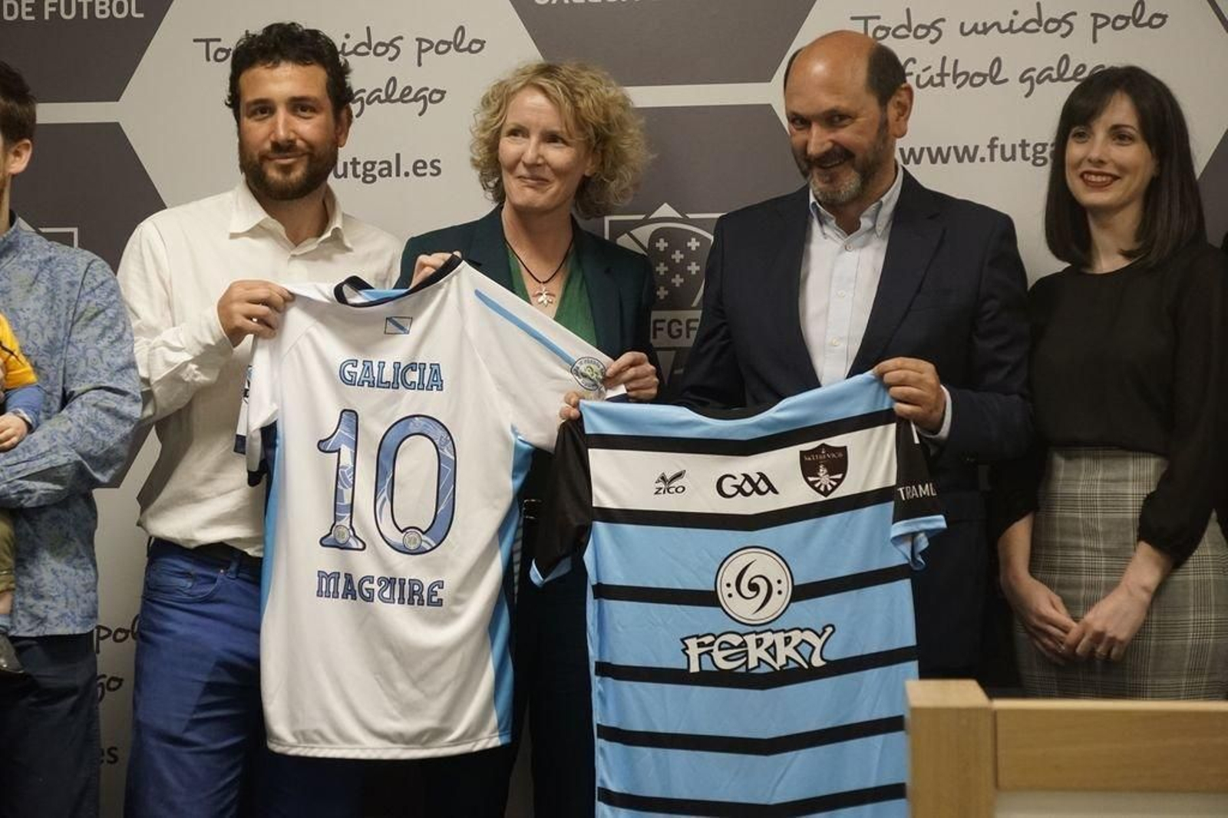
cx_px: 614
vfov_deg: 16.5
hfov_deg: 24.6
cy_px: 409
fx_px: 2813
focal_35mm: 82
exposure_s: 1/100
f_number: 4.5
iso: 1600
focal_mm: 55
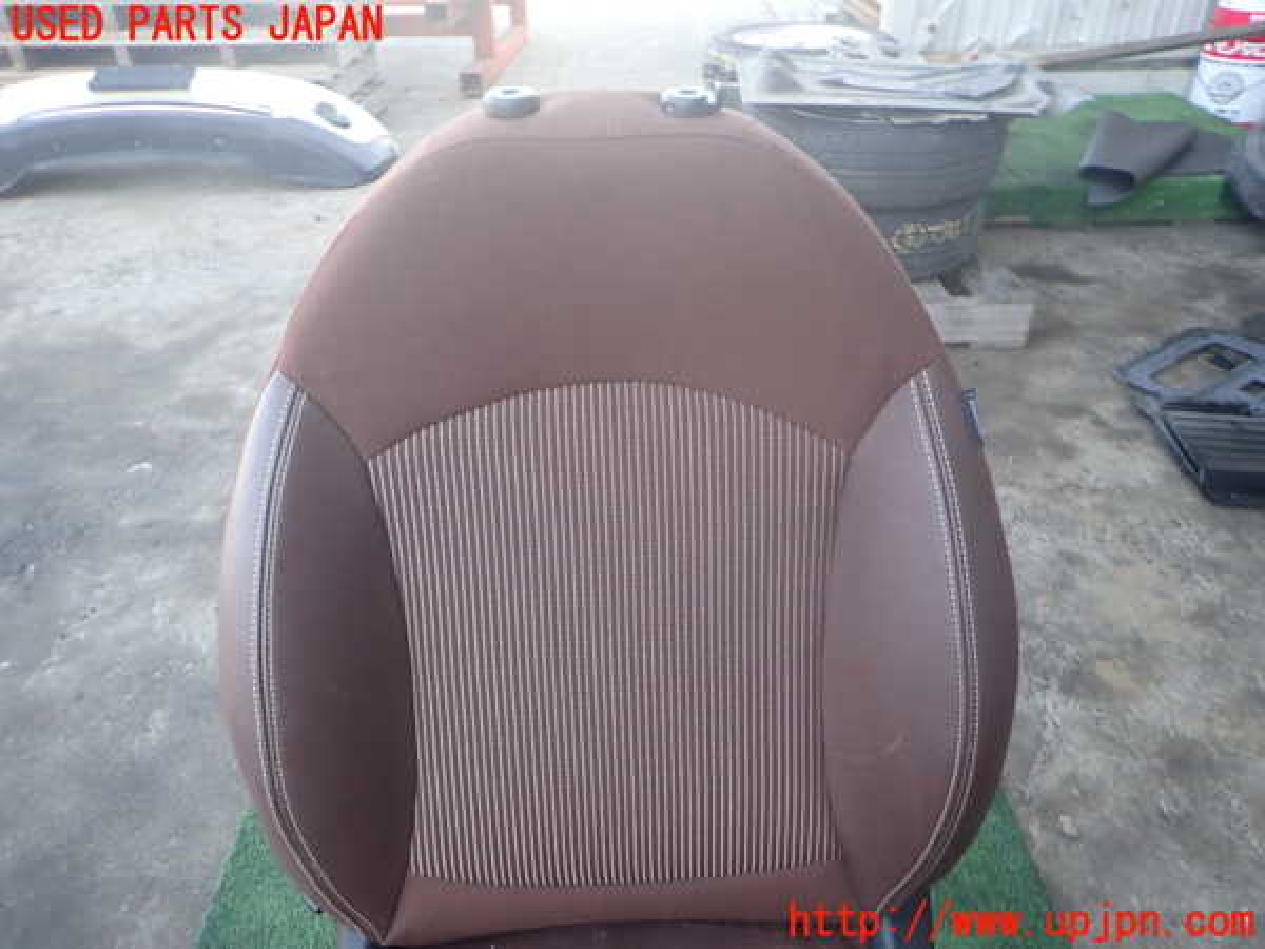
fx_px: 914
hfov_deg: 69.4
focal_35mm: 25
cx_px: 632
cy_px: 474
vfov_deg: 54.9
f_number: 2
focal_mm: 4.5
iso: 160
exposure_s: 1/125
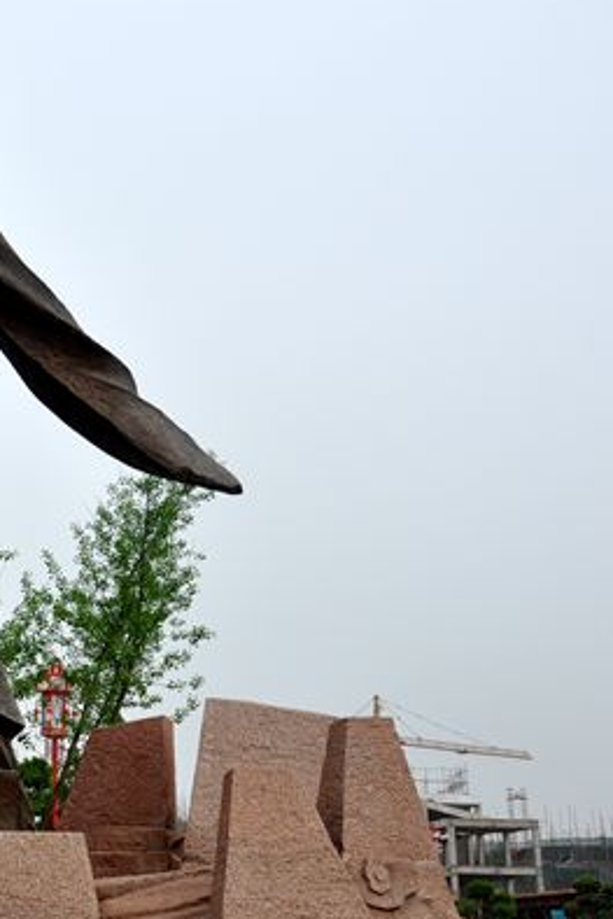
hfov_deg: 17.0
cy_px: 435
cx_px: -152
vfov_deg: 26.6
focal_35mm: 76
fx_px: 1940
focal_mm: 25
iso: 200
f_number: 8
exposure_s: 1/250
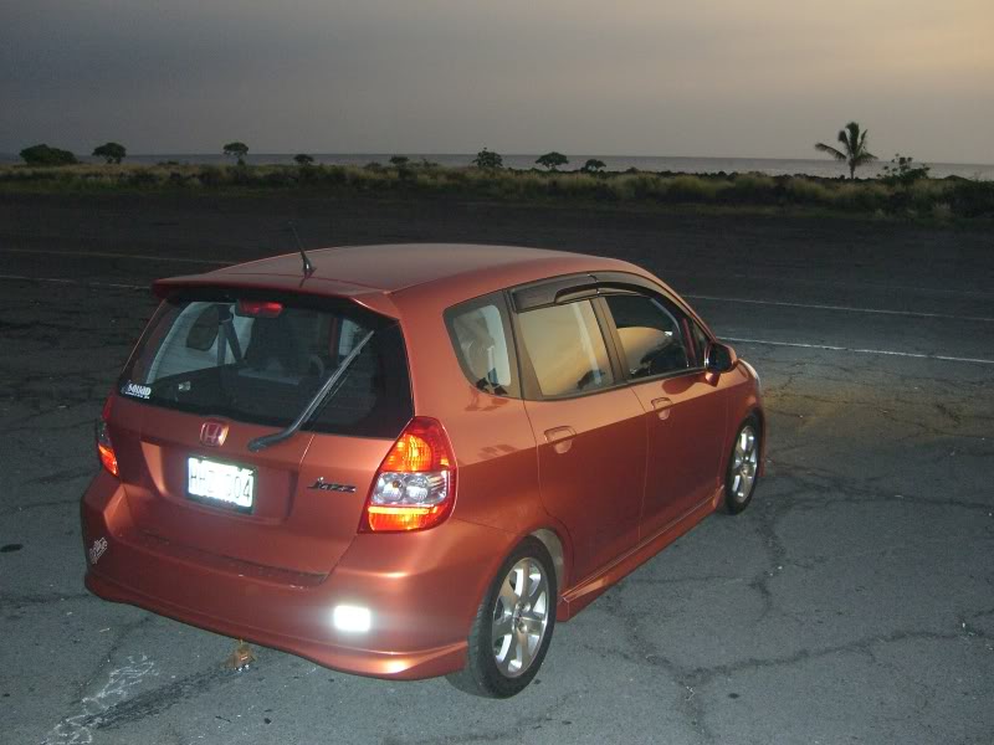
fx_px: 1091
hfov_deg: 49.0
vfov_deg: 37.7
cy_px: 372
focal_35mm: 38
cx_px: 497
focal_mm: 7.9
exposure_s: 1/60
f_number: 2.8
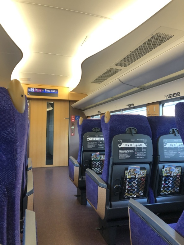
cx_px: 92
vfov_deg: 63.5
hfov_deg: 49.7
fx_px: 199
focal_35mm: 28
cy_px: 122
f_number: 1.8
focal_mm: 3.99
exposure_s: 1/120
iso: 125
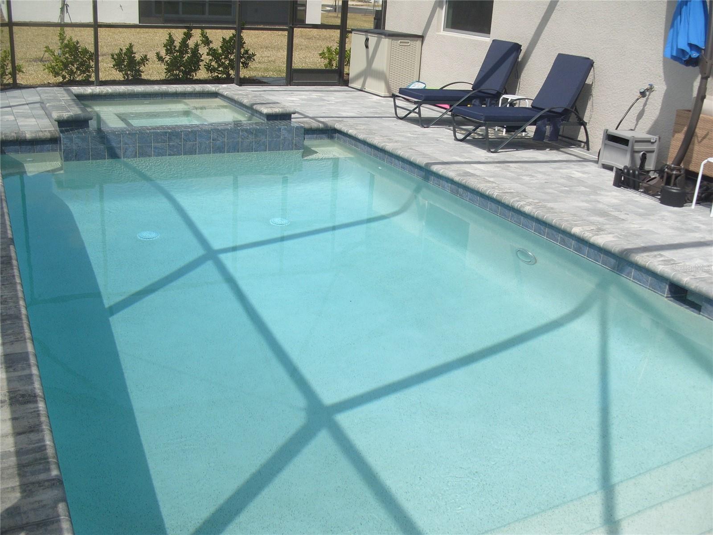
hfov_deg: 52.6
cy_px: 268
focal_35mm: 35
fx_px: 721
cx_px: 356
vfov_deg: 40.7
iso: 80
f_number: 2.8
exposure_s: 1/2000
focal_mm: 7.8
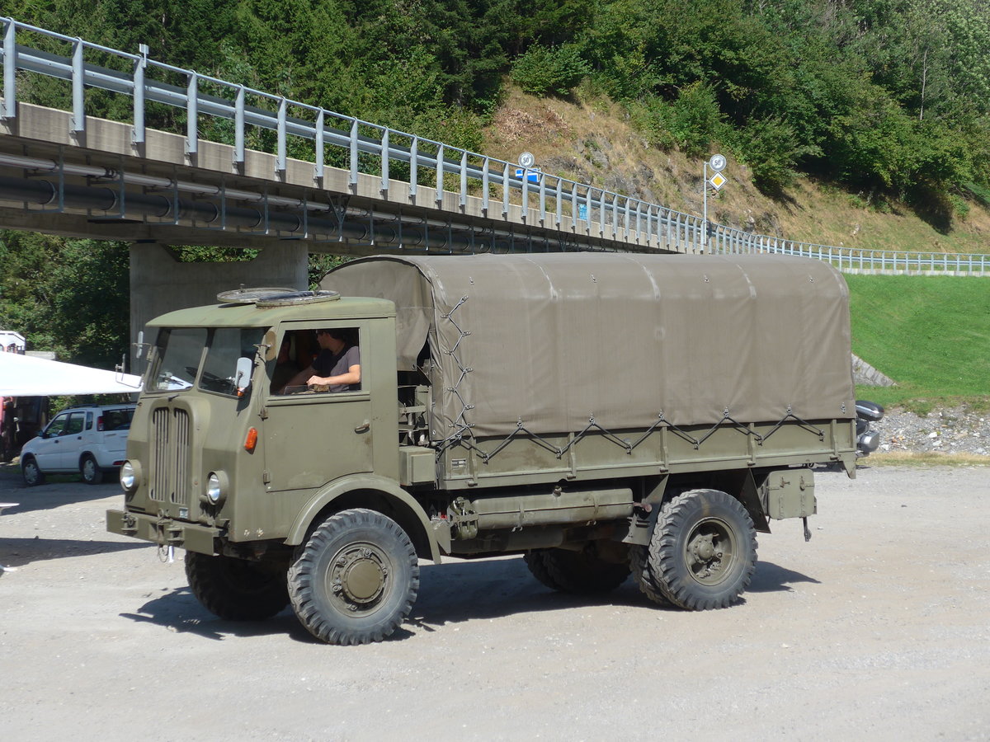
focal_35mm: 74
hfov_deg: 26.3
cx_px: 495
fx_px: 2116
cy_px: 371
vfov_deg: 19.9
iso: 80
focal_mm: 15
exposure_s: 1/640
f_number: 4.2
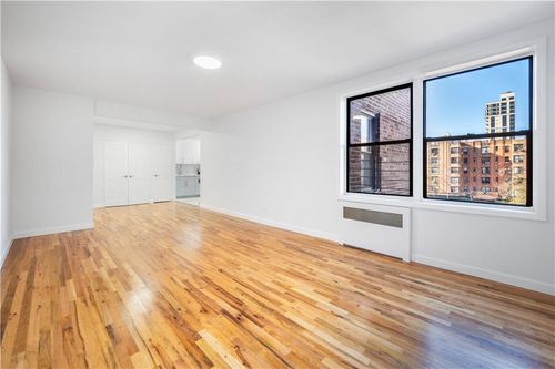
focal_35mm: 14
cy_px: 184
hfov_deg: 104.3
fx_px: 216
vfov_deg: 81.2
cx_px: 278
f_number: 2.2
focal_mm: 14
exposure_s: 1/40
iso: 100
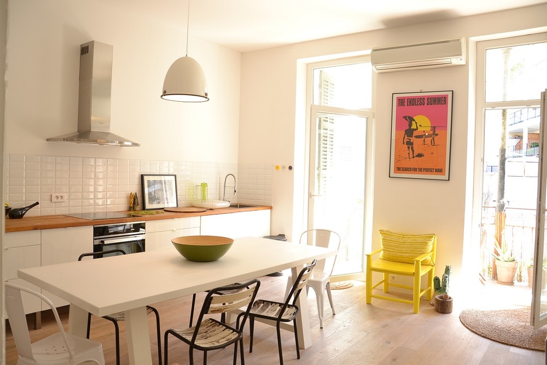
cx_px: 274
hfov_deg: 67.4
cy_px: 182
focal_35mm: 27
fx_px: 410
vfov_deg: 47.9
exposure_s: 1/15
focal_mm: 18
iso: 100
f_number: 3.5
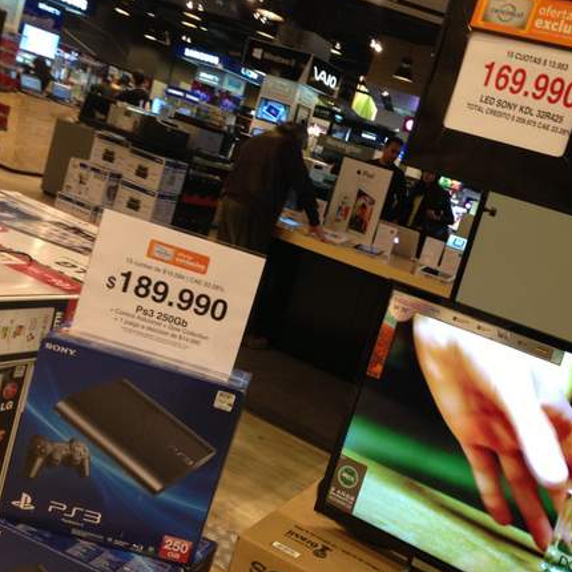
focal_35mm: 40
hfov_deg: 41.5
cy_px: 283
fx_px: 748
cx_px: 366
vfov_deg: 41.9
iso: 100
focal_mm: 4.13
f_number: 2.4
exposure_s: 1/20
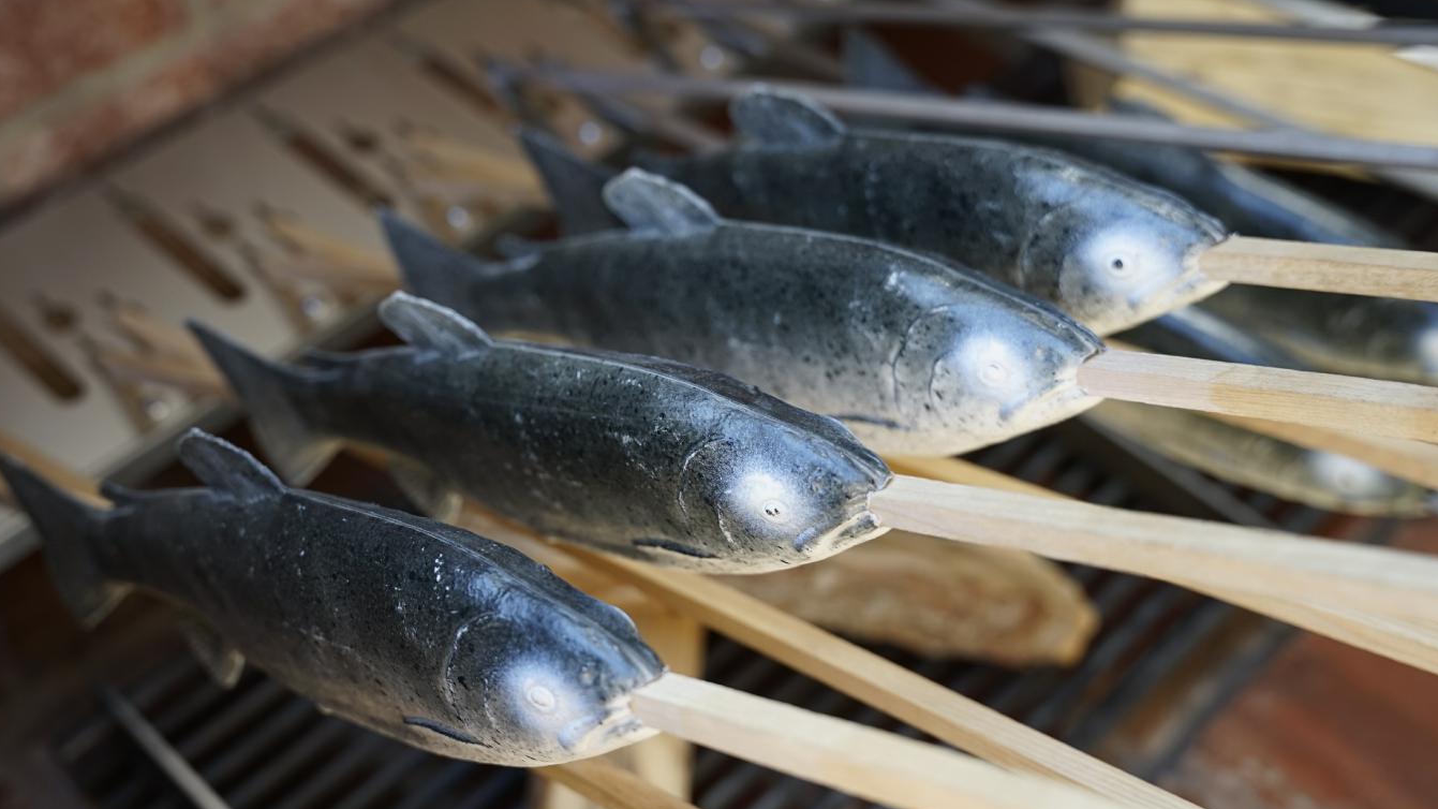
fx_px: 2082
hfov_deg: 38.0
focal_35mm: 55
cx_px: 625
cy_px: 351
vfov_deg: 22.0
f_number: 3.2
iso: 160
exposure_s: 1/160
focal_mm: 36.4
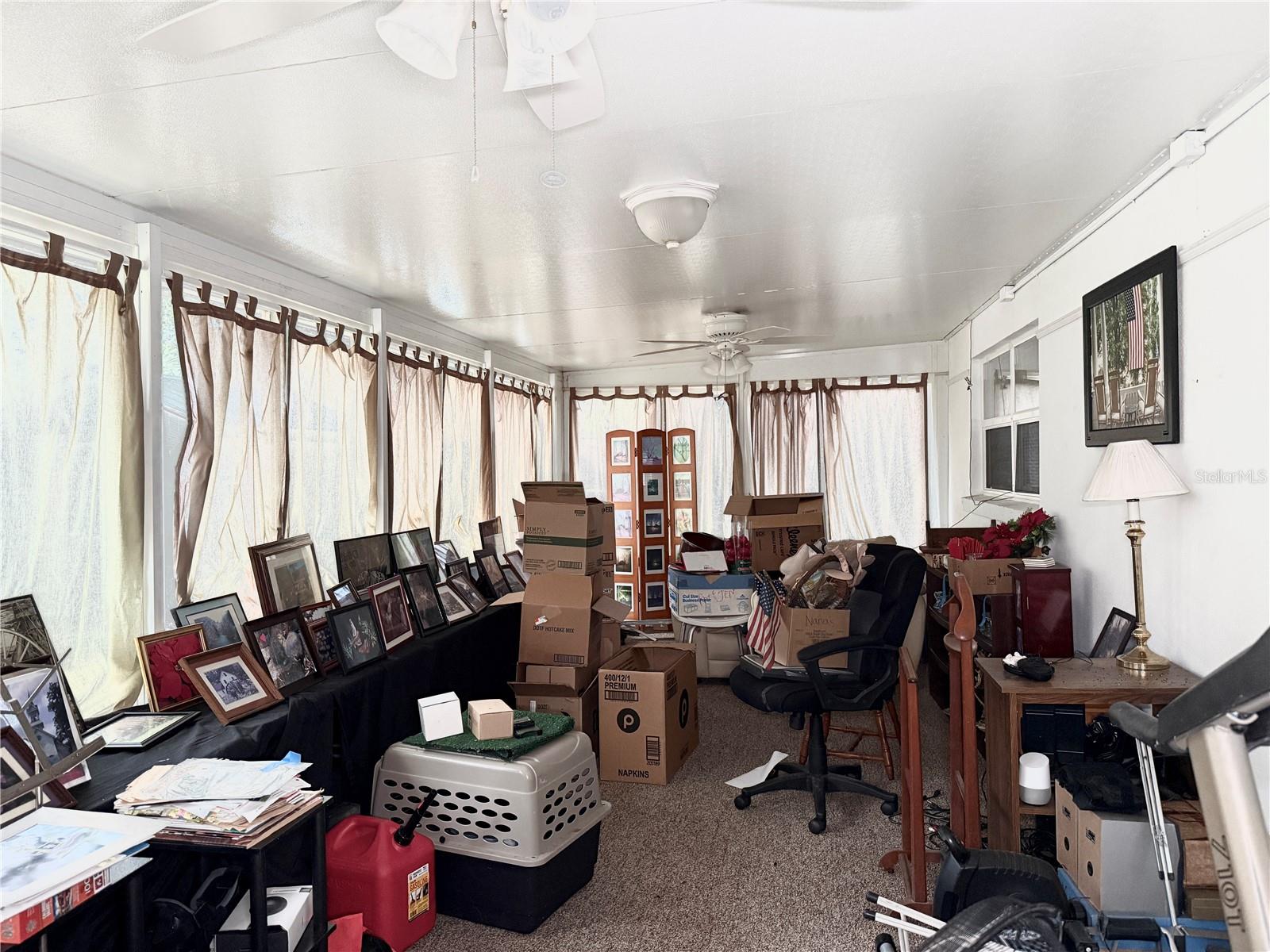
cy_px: 476
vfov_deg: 56.8
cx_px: 635
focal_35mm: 24
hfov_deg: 71.6
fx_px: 881
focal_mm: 6.76
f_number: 1.78
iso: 500
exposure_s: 1/60
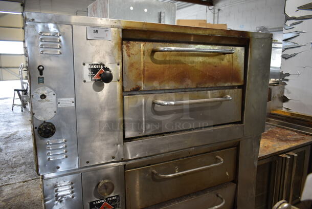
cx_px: 156
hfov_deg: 67.3
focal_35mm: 27
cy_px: 104
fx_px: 234
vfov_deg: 48.0
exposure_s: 1/30
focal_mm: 18
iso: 450
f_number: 3.5
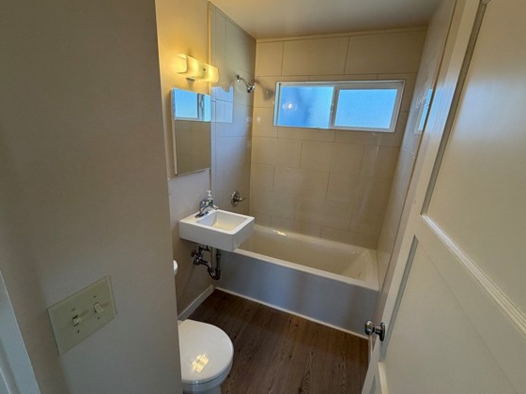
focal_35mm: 16
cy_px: 205
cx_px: 259
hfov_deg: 94.5
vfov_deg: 78.1
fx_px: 243
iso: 250
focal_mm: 2.22
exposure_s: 1/120
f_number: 2.2
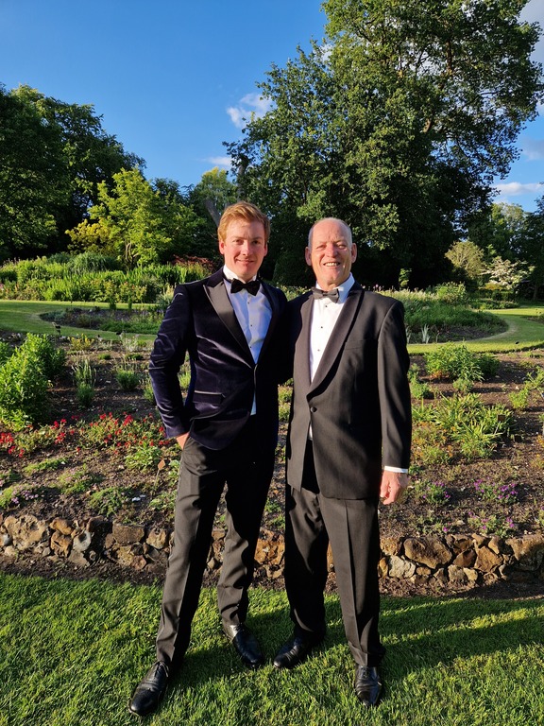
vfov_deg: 73.9
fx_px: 482
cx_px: 272
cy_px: 363
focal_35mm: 23
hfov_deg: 58.9
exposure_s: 1/918
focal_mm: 5.4
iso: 50
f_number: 1.8
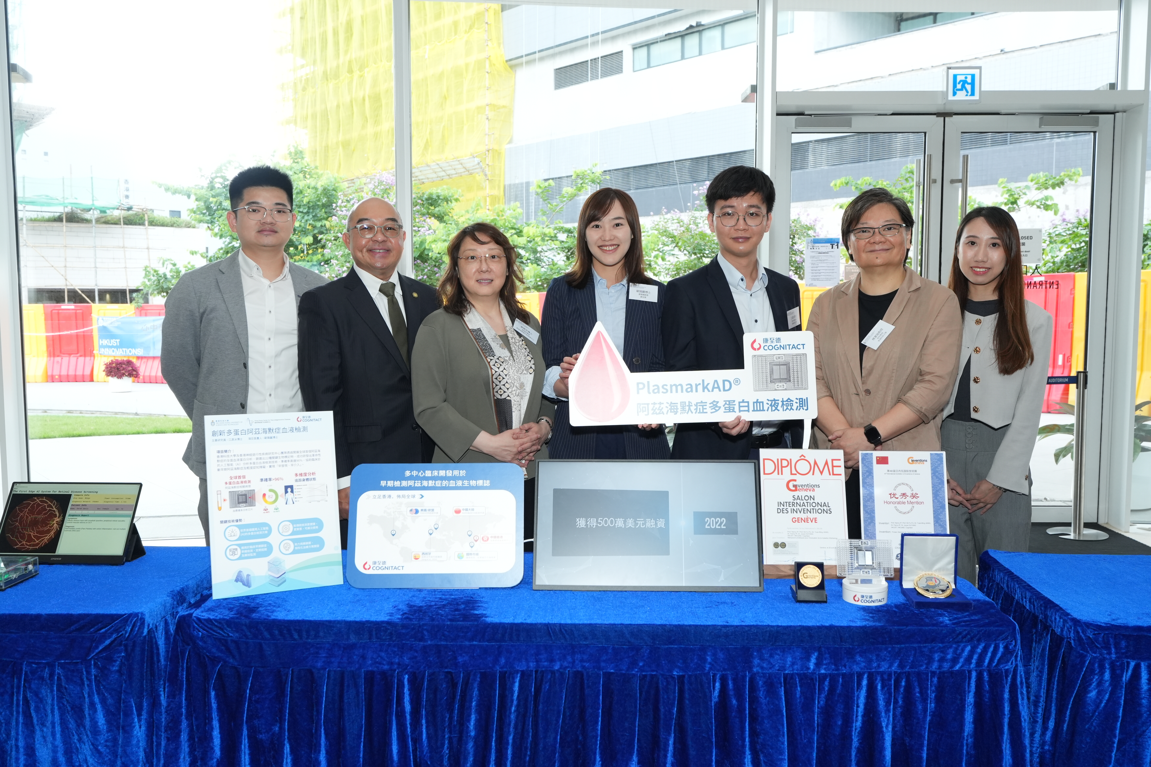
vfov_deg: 42.3
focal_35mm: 31
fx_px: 991
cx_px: 576
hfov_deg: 60.3
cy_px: 384
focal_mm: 31
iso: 1600
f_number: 6.3
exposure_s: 1/160
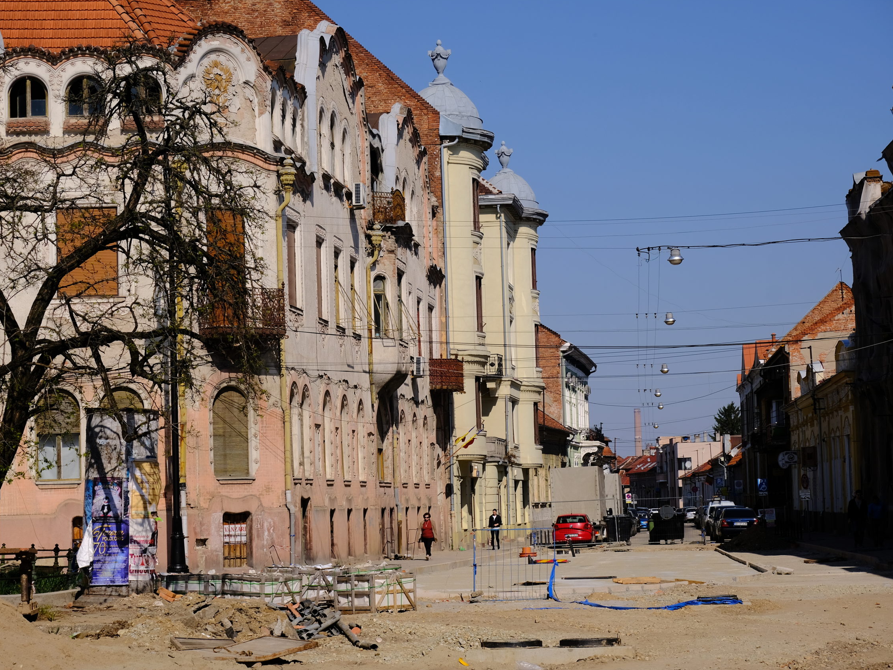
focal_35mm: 82
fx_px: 2116
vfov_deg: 18.0
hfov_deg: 23.8
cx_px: 410
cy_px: 336
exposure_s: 1/400
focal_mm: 50
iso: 200
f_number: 10
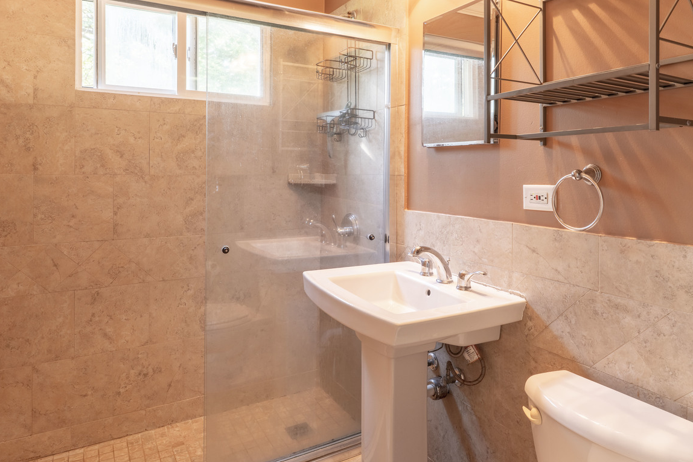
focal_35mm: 24
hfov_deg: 73.6
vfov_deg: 53.0
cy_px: 204
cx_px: 375
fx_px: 462
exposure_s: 1/20
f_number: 8
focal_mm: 17
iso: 125
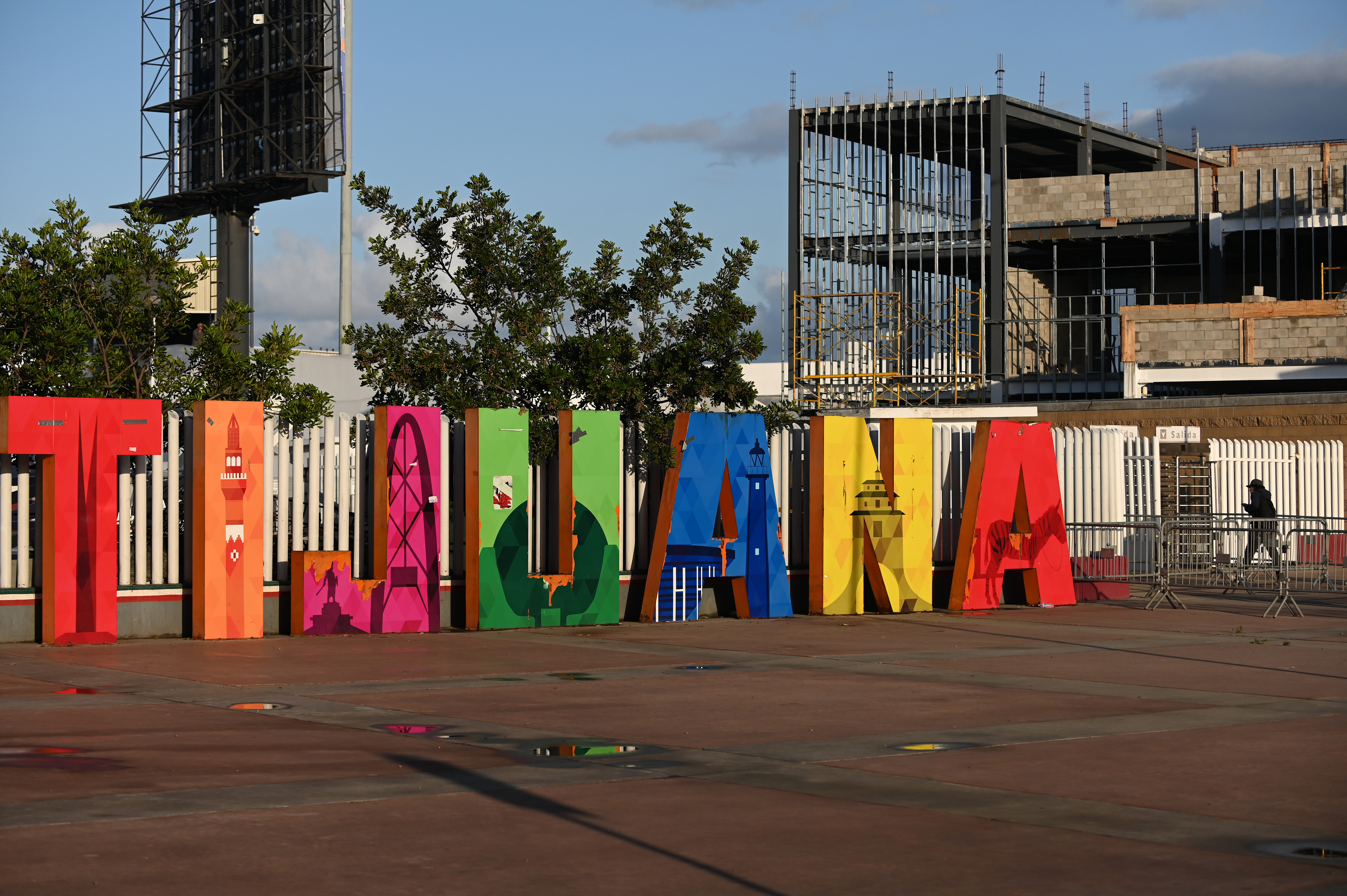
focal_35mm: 70
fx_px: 2617
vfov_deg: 19.4
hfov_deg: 28.9
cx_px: 674
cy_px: 448
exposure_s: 1/3200
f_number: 4
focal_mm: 70
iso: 200
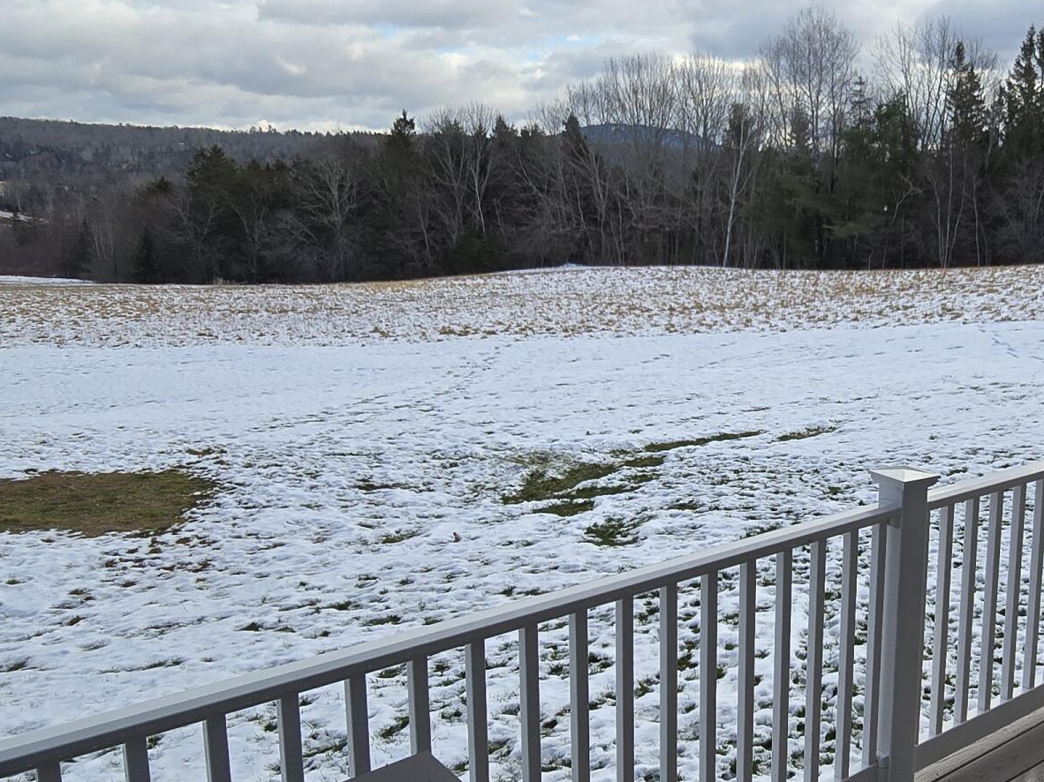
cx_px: 764
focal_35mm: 33
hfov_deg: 53.2
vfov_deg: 42.9
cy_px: 421
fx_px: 995
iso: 50
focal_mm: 2.2
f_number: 2.2
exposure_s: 1/973
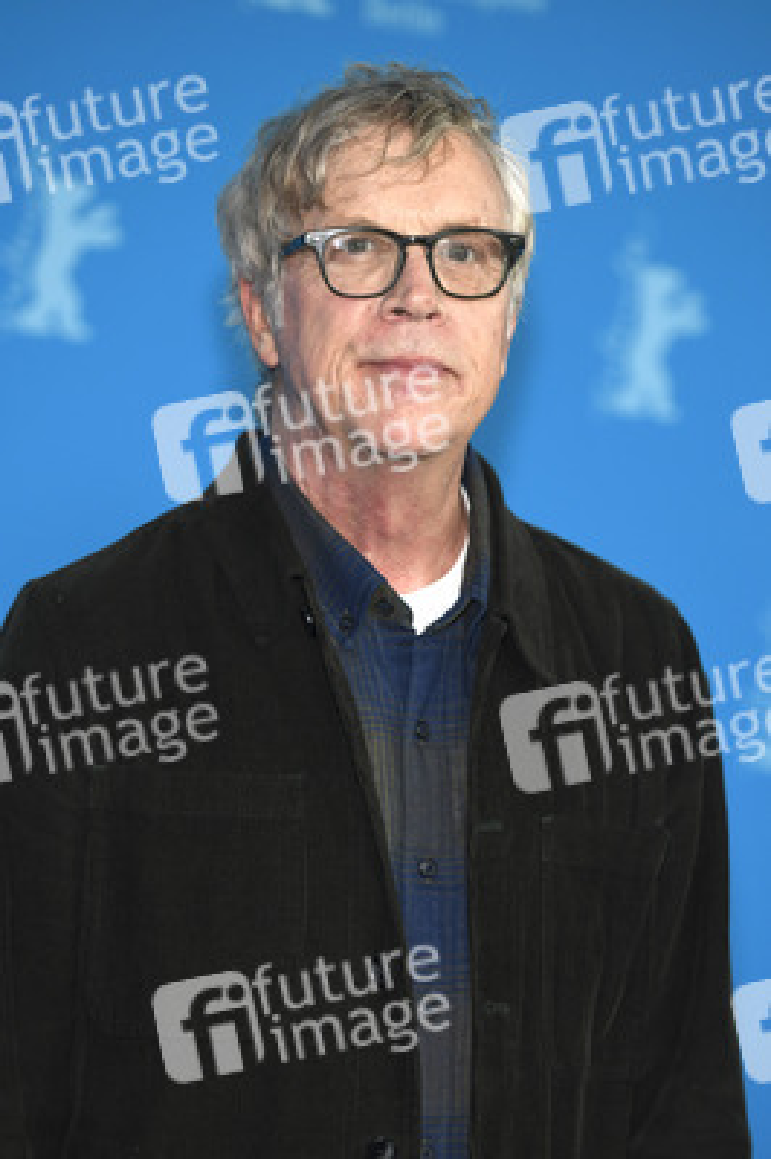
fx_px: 4988
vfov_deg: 13.3
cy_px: 580
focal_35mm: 155
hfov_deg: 8.8
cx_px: 386
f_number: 3.2
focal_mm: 155
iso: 800
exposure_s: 1/320
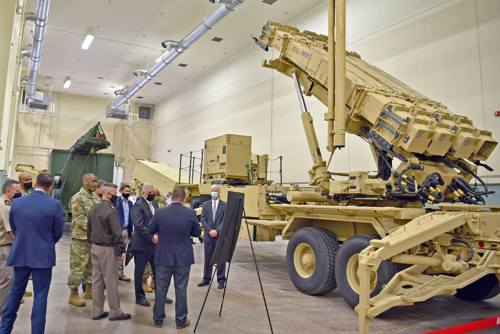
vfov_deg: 53.2
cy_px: 167
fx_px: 333
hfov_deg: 73.7
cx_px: 250
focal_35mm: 24
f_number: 4
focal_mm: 24
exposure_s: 1/60
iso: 800
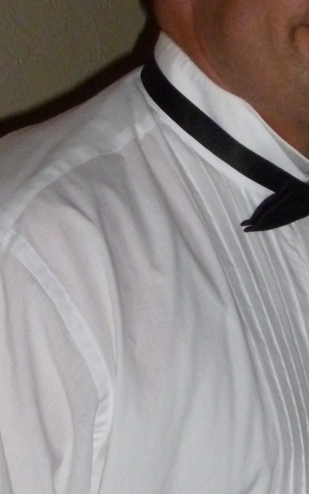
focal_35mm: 153
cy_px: 429
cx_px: 452
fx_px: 2061
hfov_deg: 8.4
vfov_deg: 13.6
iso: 400
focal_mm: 8.4
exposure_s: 1/60
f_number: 3.8
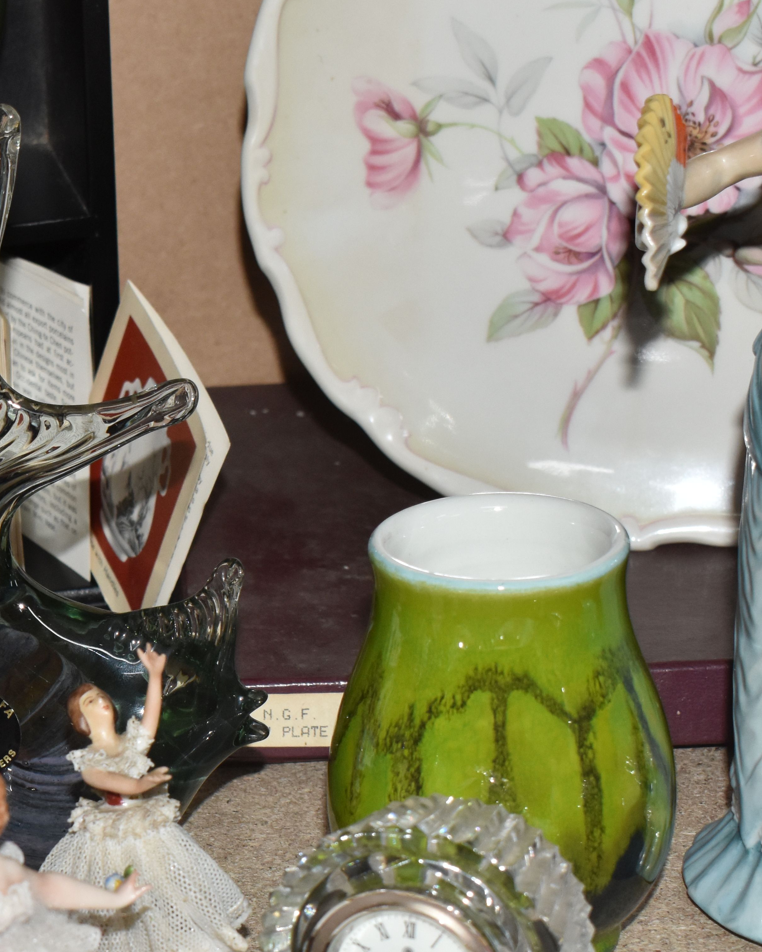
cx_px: -69
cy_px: 630
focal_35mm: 112
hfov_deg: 13.5
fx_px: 3158
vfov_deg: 17.1
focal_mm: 40
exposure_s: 1/60
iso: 800
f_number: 8
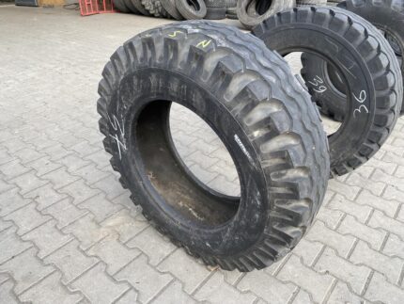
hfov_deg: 67.3
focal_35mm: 26
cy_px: 152
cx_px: 202
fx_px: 304
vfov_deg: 53.1
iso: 32
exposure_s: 1/272
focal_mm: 4.25
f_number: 1.8
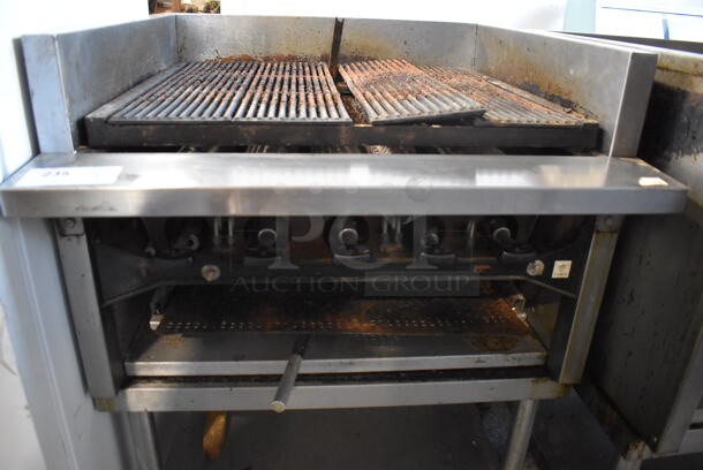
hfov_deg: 67.3
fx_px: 528
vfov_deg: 48.0
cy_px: 235
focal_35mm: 27
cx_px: 352
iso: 4000
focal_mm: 18
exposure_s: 1/125
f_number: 3.5
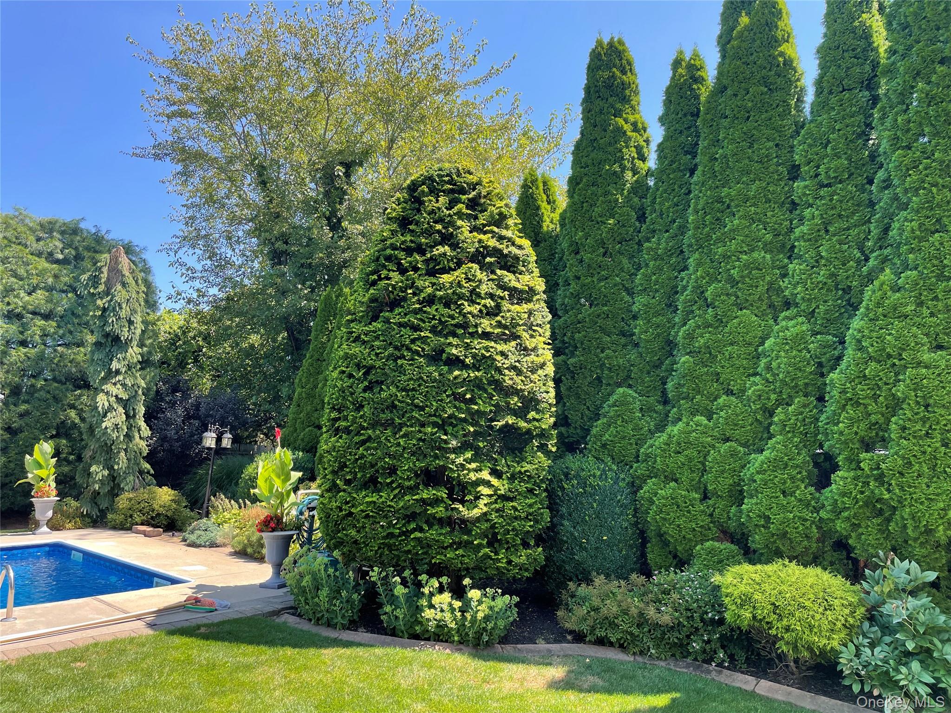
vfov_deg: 53.1
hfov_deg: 67.3
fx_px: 714
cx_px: 476
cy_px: 356
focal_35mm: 26
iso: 32
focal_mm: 4.2
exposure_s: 1/475
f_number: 1.6
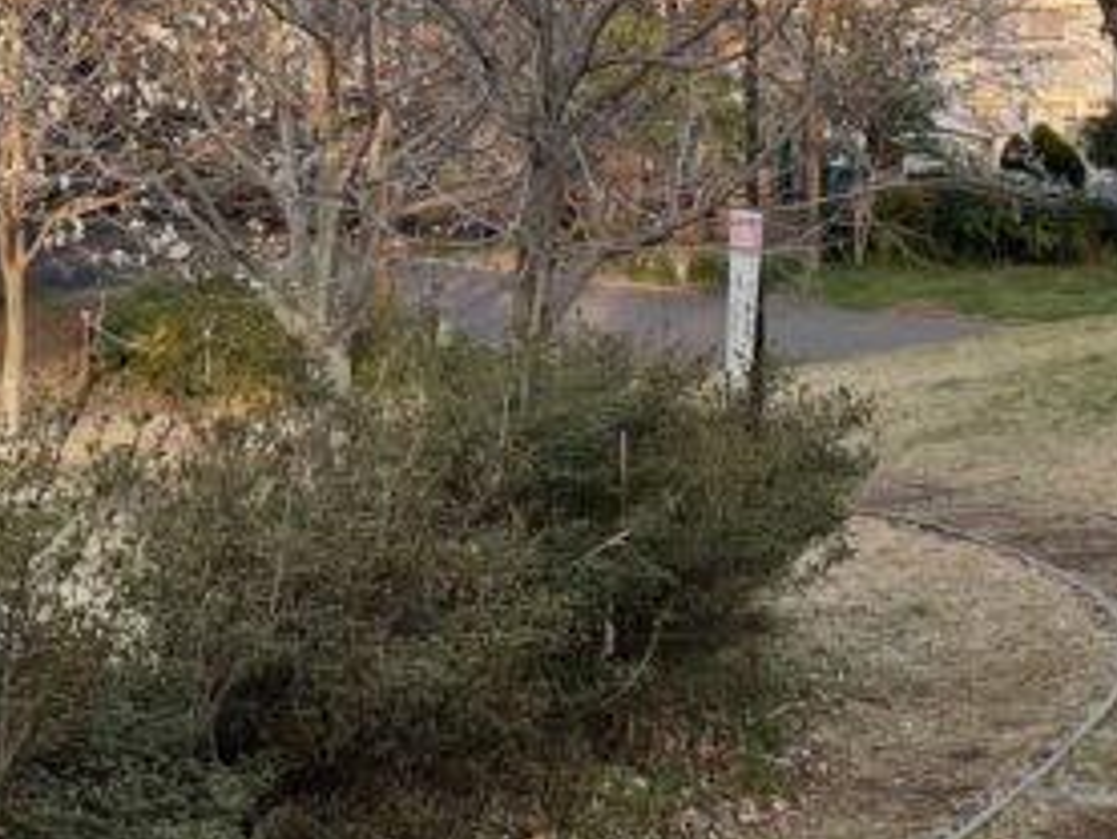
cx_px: 633
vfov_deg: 14.6
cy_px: -311
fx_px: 3099
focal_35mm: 96
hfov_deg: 20.4
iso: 32
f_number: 1.6
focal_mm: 4.2
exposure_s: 1/895
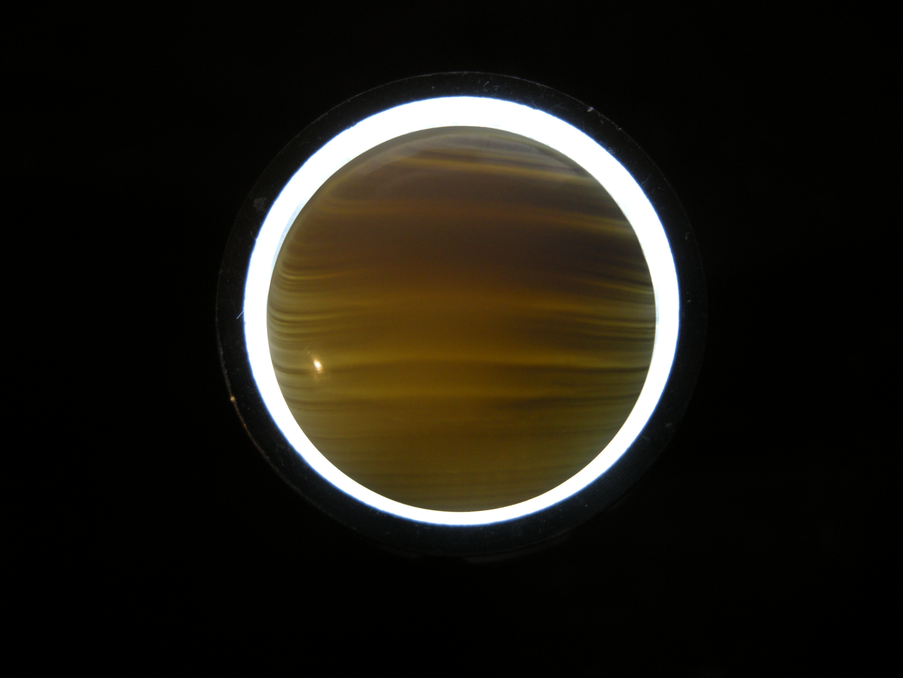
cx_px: 452
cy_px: 339
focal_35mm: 35
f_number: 2.7
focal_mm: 7.5
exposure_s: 1/59.8
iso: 104
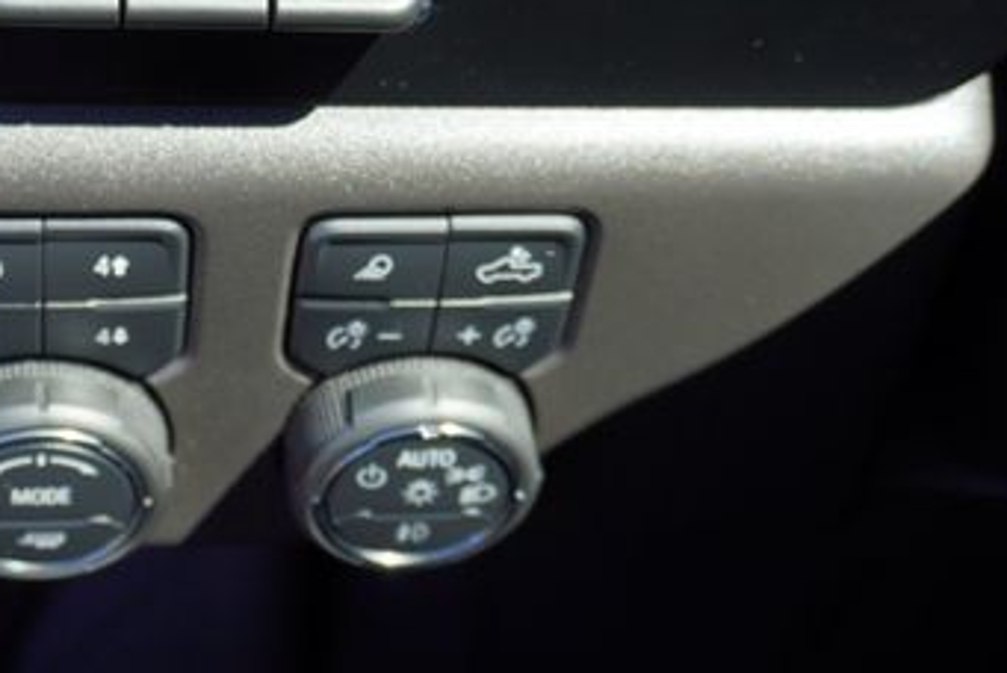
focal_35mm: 62
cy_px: 151
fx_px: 1736
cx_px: 248
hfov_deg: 31.8
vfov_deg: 21.7
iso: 200
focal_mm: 22
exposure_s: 1/320
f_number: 4
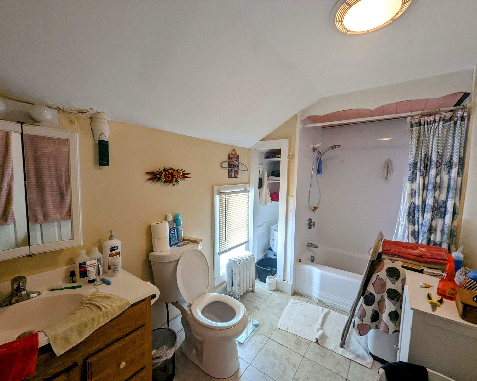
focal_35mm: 14
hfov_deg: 100.7
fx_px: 198
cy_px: 197
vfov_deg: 88.0
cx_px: 240
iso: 61
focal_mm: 1.95
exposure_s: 1/23.8
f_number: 2.2
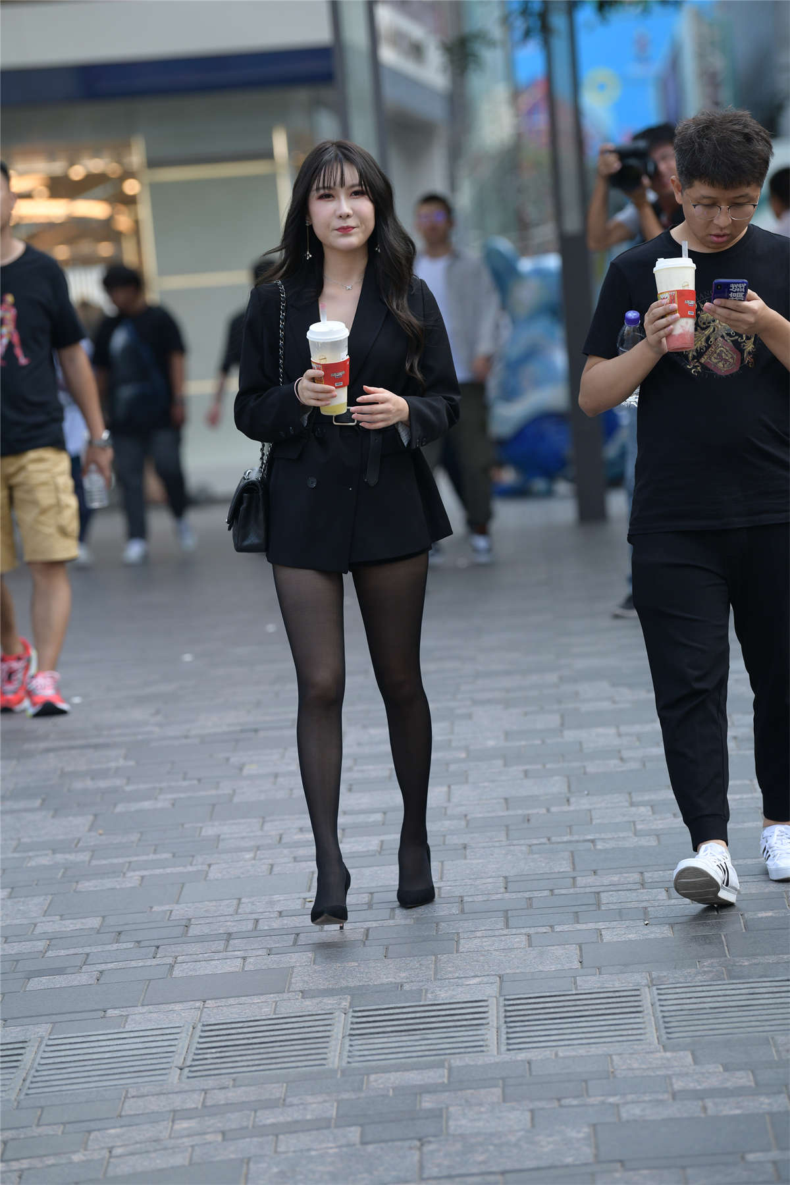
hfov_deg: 8.3
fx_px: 5431
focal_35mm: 165
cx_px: 395
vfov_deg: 12.5
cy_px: 592
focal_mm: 165
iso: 400
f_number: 4
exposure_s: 1/800
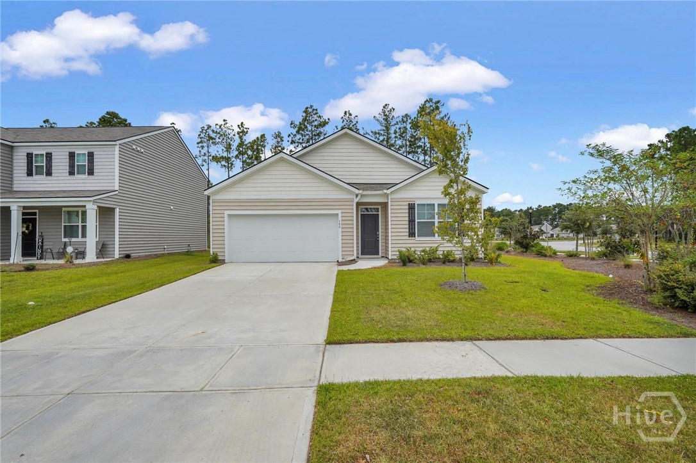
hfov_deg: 96.8
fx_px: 309
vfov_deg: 73.7
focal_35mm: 16
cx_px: 348
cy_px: 232
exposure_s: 1/640
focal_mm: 16
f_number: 9
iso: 320
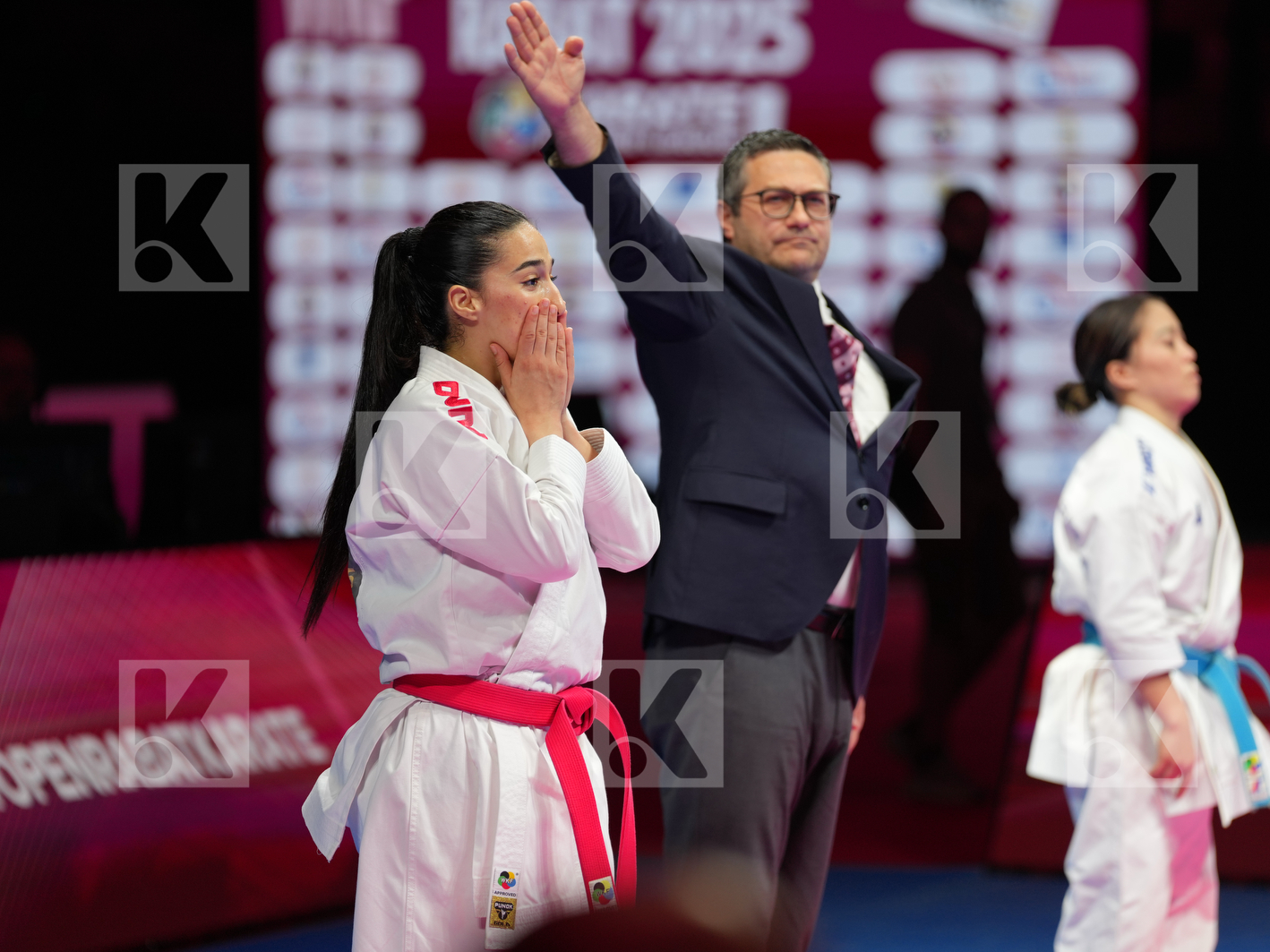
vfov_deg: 6.8
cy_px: 476
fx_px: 7960
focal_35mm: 217
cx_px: 658
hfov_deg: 9.1
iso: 400
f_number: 2.8
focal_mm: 200
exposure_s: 1/500
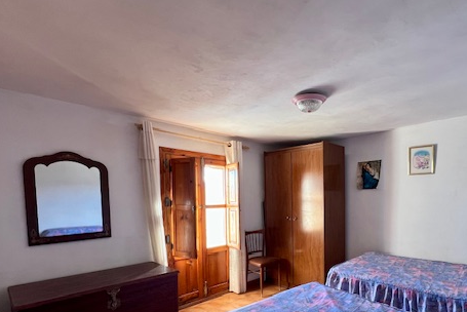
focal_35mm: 19
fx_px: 247
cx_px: 274
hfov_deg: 86.1
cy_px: 212
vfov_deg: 62.7
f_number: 1.8
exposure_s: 1/99
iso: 100
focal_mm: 1.57
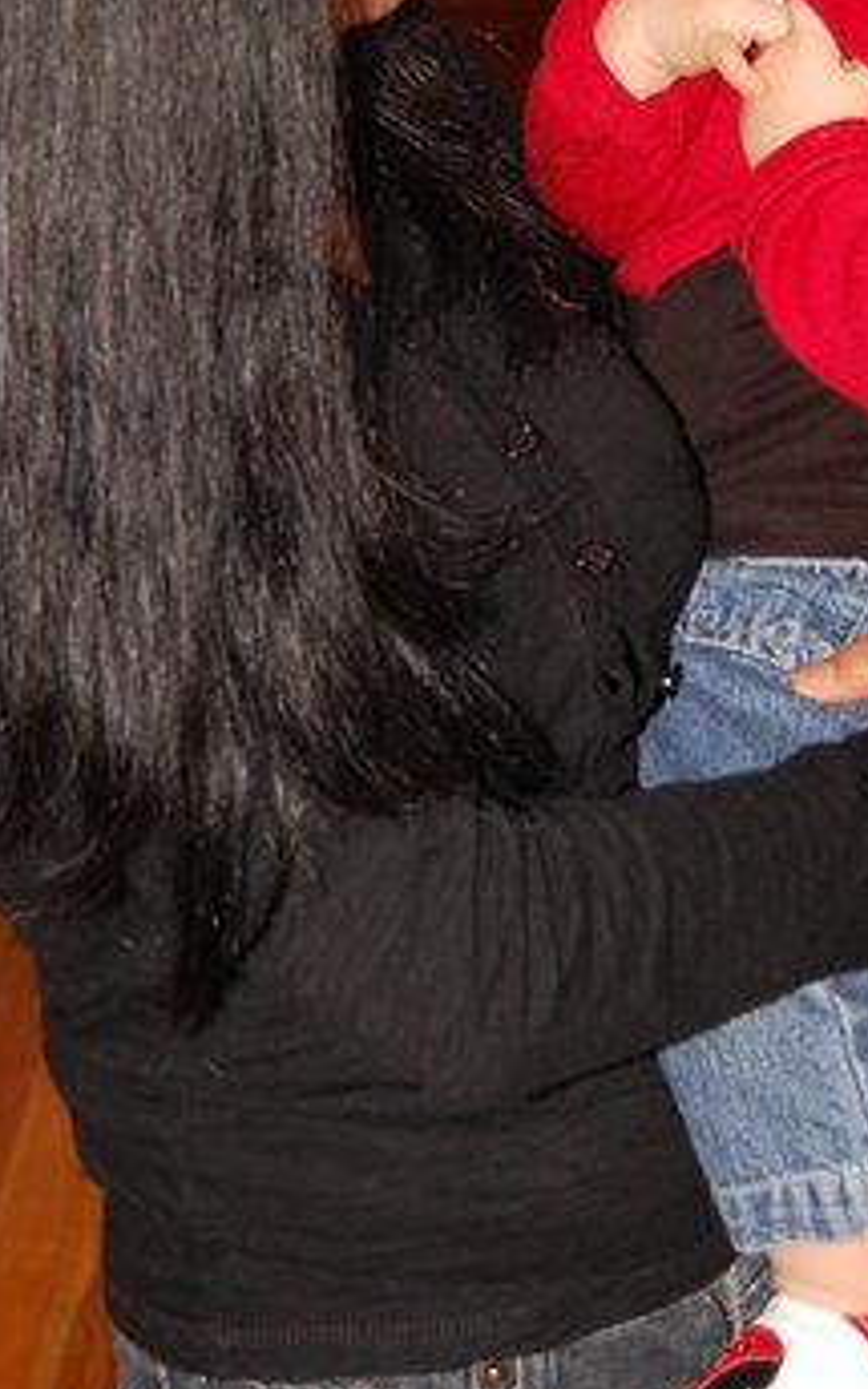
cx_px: 412
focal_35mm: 110
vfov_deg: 18.9
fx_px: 4170
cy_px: 505
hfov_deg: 11.9
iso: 400
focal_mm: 31
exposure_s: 1/60
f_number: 5
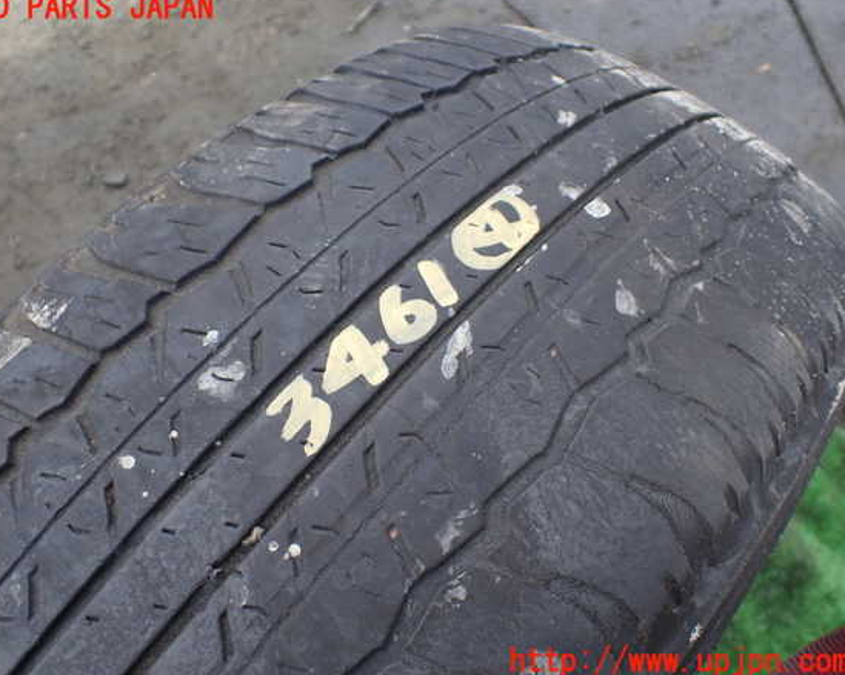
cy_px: 335
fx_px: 800
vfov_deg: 45.8
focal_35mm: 32
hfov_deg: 55.6
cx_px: 396
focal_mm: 5.4
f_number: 2.3
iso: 200
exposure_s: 1/125
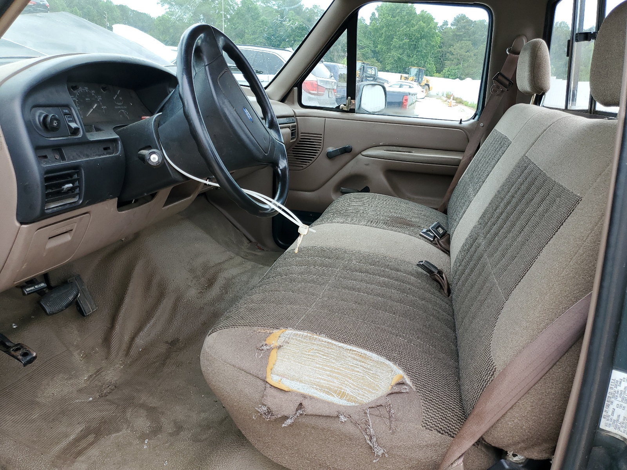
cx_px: 314
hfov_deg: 67.3
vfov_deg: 53.1
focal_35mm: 26
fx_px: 471
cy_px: 235
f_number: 1.5
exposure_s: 1/208
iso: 50
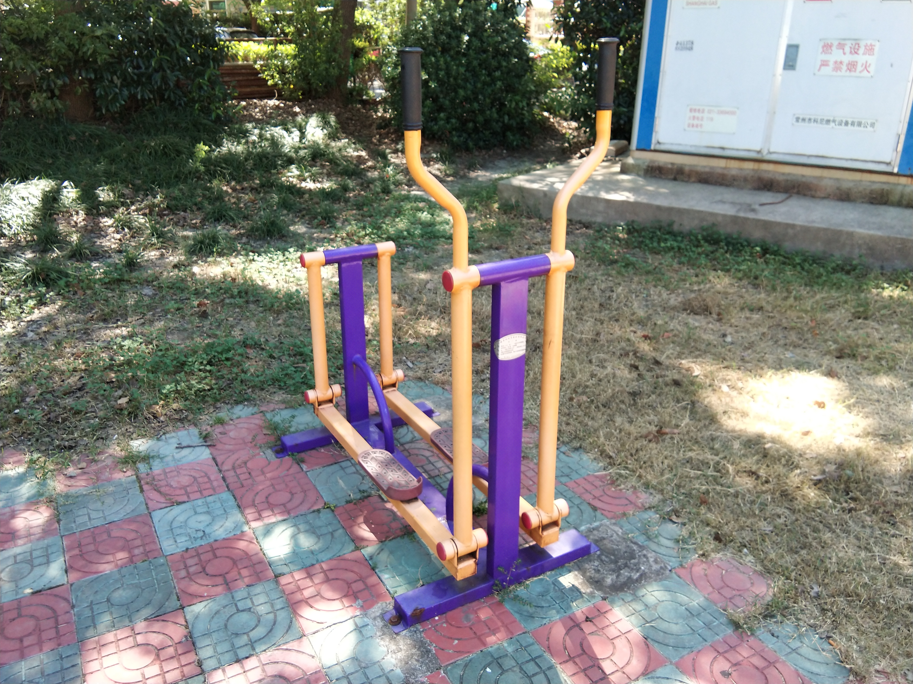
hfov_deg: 58.4
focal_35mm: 31
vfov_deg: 45.4
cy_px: 342
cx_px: 456
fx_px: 818
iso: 50
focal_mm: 3.69
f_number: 2.2
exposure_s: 1/100
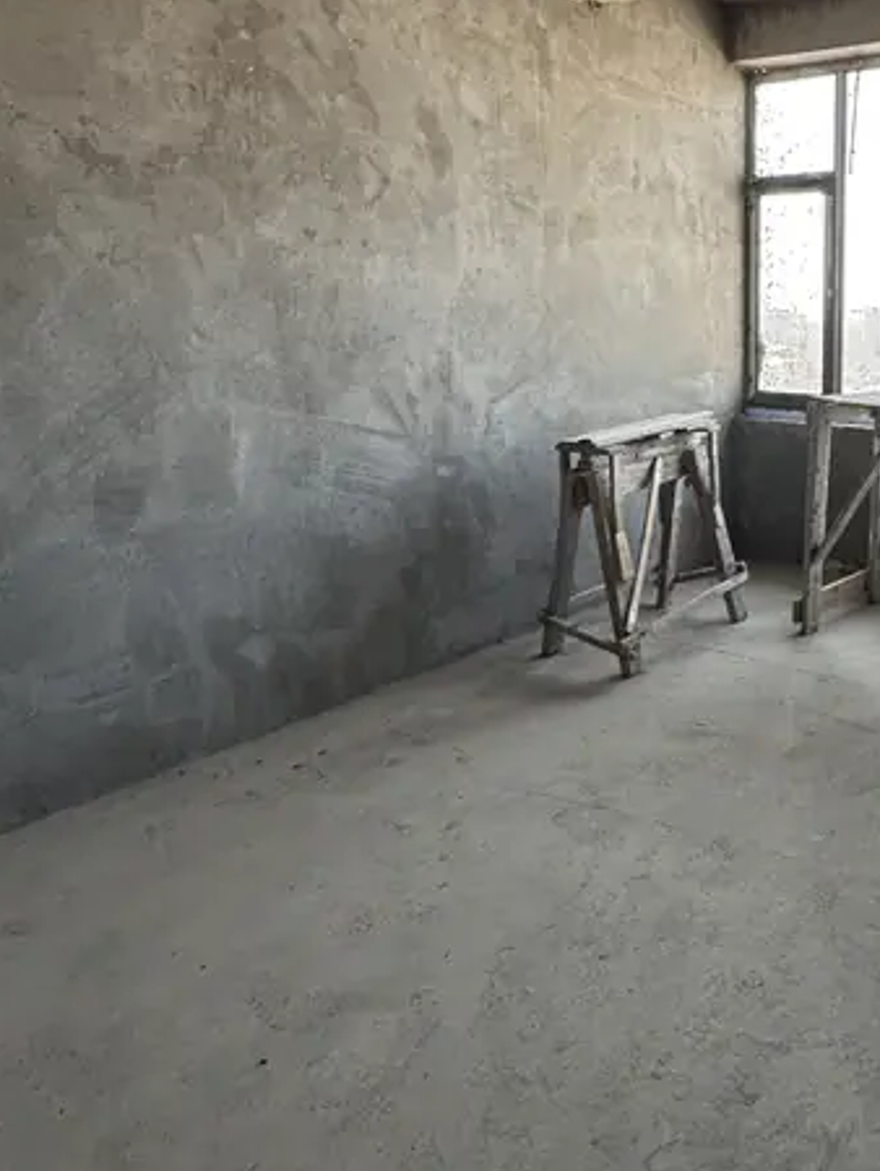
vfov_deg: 61.8
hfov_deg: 45.7
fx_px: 948
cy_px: 388
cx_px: 769
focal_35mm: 28
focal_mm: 2.22
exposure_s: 1/99
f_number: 2.2
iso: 250
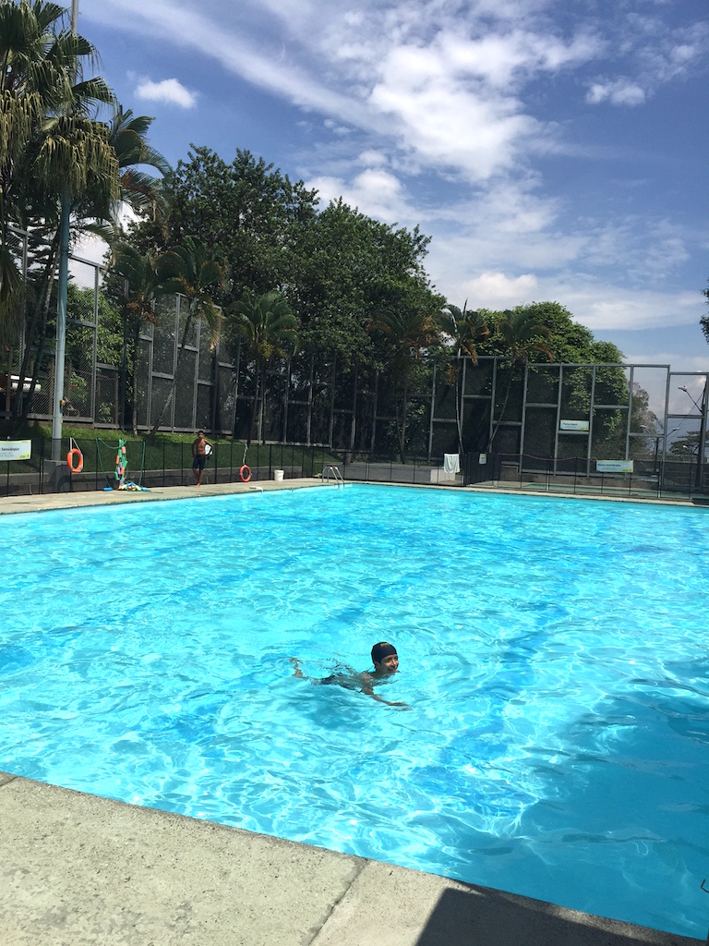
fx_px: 792
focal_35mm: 29
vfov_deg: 61.7
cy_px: 473
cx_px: 354
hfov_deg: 48.2
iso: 32
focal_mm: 4.15
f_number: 2.2
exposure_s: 1/4405
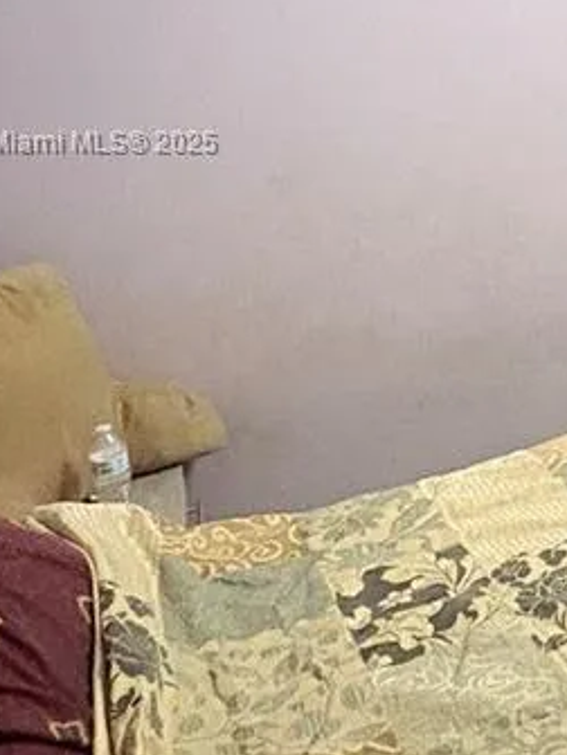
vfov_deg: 36.8
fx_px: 1092
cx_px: 817
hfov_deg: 23.9
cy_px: 144
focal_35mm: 50
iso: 640
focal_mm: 2.22
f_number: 2.2
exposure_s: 1/40
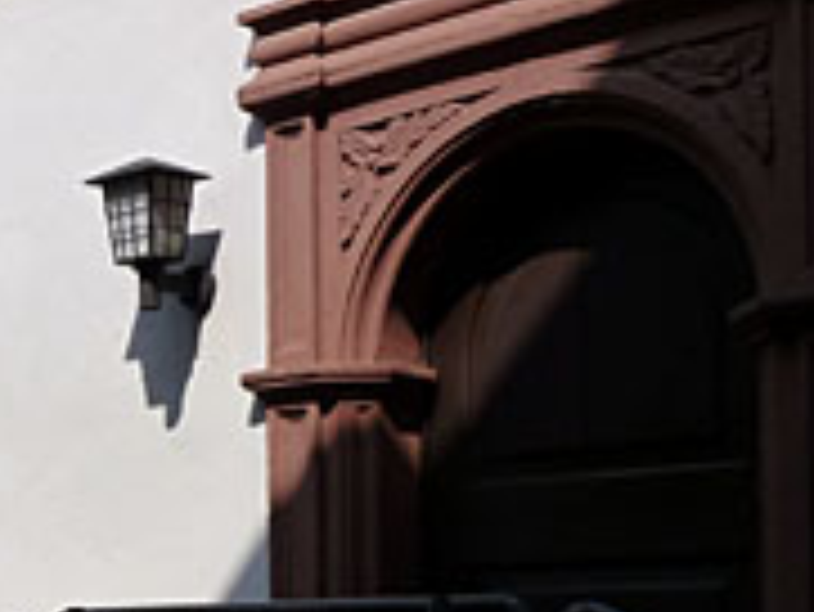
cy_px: 639
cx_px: -184
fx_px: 1953
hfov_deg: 21.7
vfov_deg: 17.3
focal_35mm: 83
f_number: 5.6
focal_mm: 4.1
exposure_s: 1/500
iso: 125
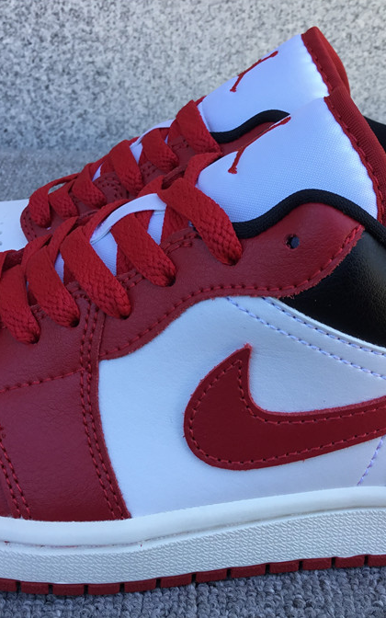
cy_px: 309
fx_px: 741
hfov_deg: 29.2
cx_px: 219
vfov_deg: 45.3
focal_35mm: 44
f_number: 2.4
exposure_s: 1/100
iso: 25
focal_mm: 3.3
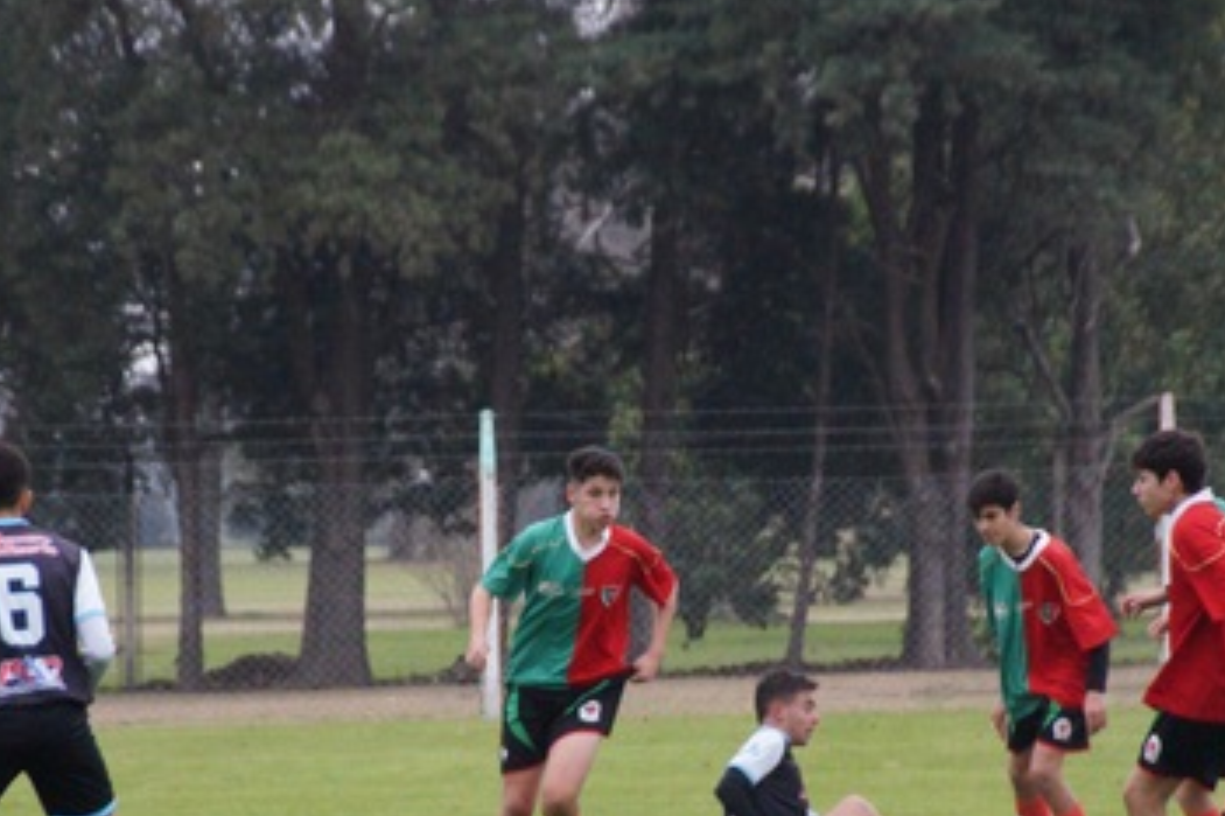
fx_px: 14012
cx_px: 567
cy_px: 620
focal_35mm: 412
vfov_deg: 3.3
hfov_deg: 5.0
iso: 3200
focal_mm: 150
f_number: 6.3
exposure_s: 1/250
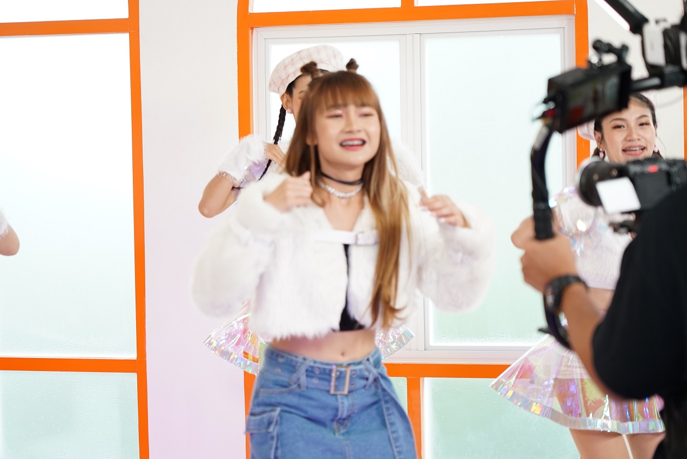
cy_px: 230
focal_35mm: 105
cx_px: 344
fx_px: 2005
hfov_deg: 19.4
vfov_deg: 13.1
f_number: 4
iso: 1000
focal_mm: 105
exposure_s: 1/320
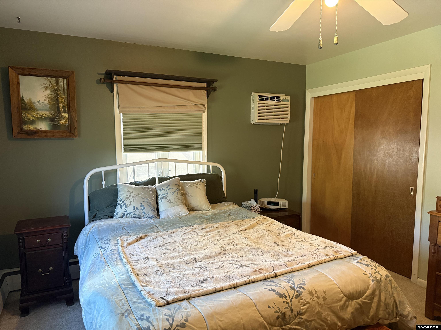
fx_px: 306
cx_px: 220
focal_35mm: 24
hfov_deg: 71.6
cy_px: 165
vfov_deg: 56.8
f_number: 1.78
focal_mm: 6.76
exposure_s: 1/60
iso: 500
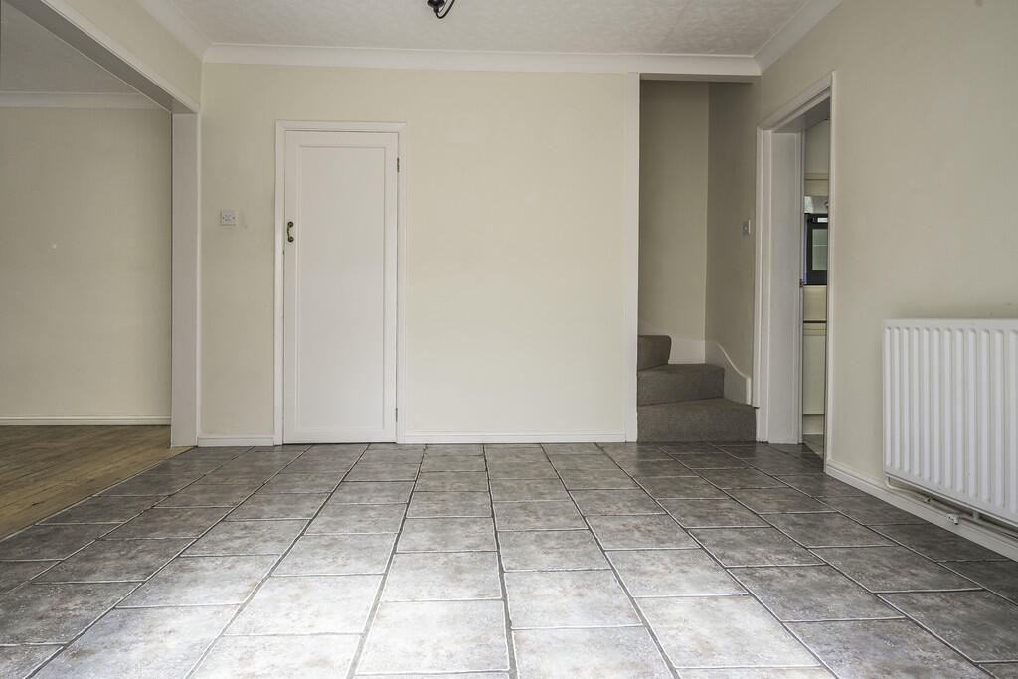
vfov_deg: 60.7
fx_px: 580
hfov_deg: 82.6
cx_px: 509
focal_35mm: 20
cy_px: 340
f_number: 7.1
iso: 320
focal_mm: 20.5
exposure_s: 1/125
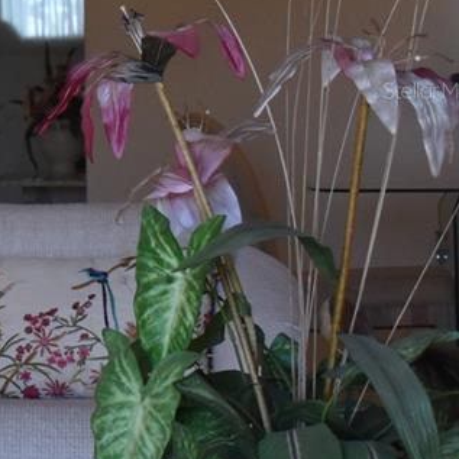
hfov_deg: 10.1
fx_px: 2222
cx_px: -675
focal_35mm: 148
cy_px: 90
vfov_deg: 11.7
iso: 800
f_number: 3.8
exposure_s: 1/200
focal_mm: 23
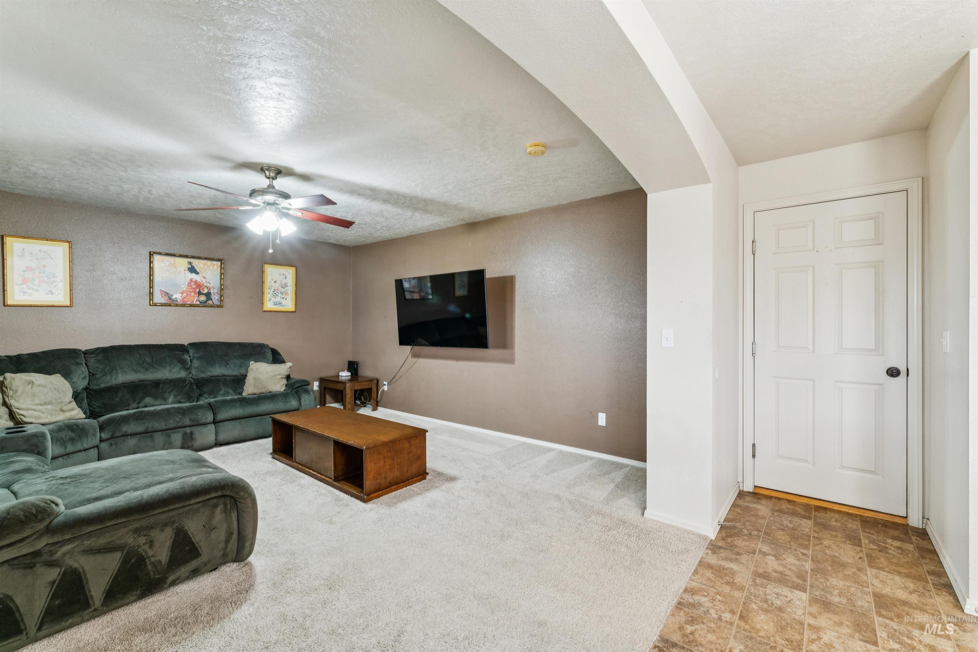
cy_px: 326
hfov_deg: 98.9
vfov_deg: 75.9
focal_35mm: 15
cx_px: 489
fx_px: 418
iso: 400
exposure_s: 1.6
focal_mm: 15.4
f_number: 13
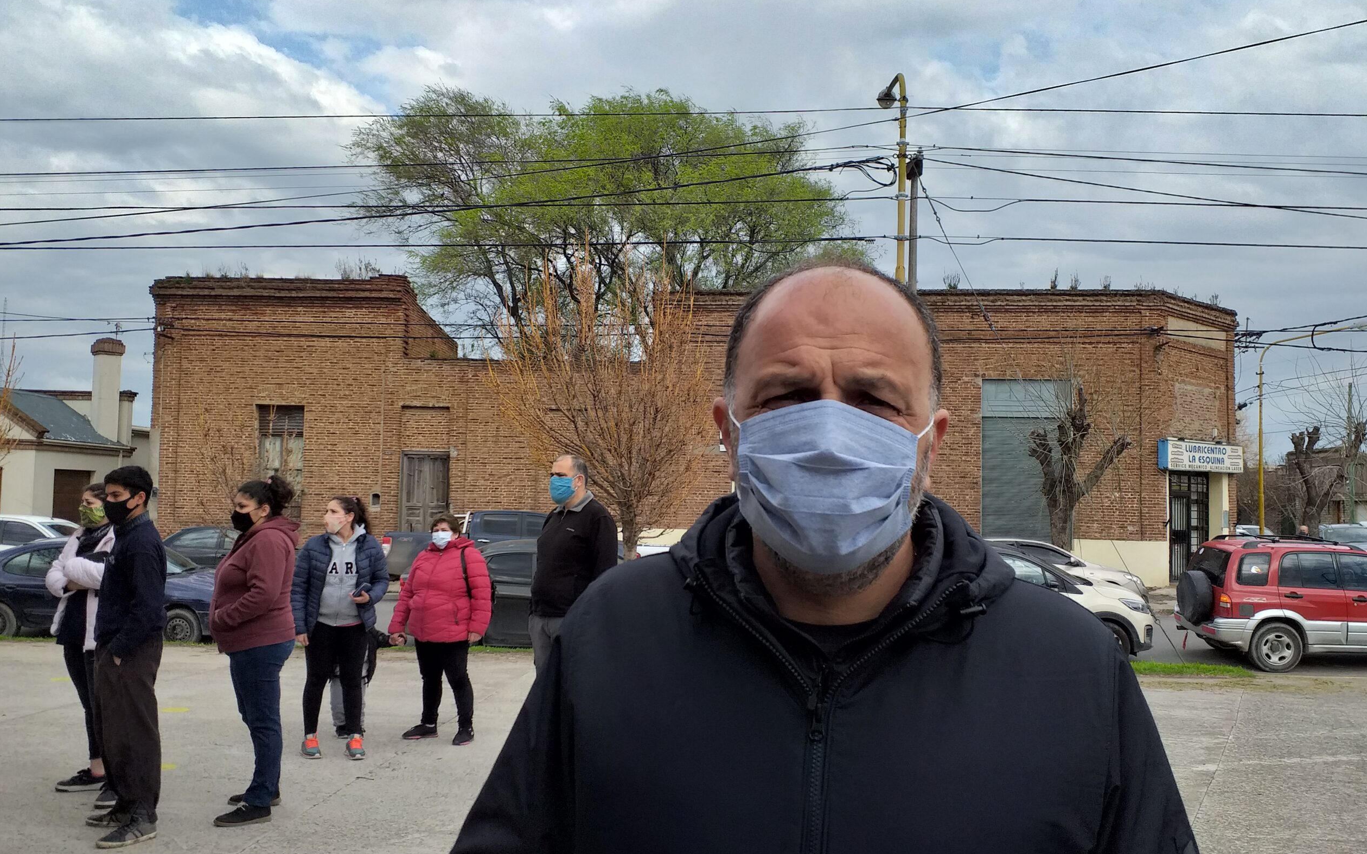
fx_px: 1043
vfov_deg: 44.5
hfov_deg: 66.5
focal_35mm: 28
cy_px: 420
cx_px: 685
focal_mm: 3.6
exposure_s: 1/1127
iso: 42
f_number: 1.9
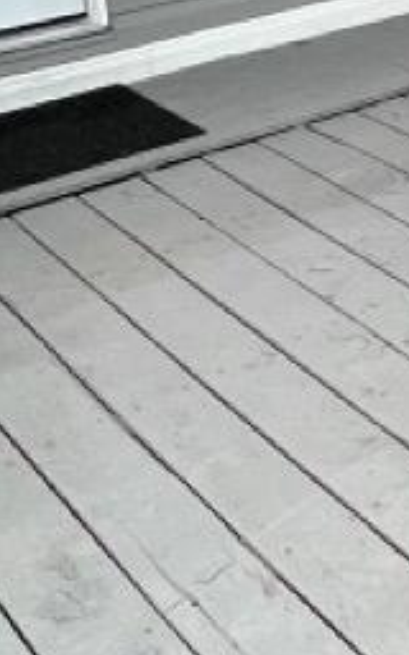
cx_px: 936
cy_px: -118
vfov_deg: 26.6
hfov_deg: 14.1
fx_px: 1231
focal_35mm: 69
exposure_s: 1/99
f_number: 1.8
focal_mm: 1.57
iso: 64
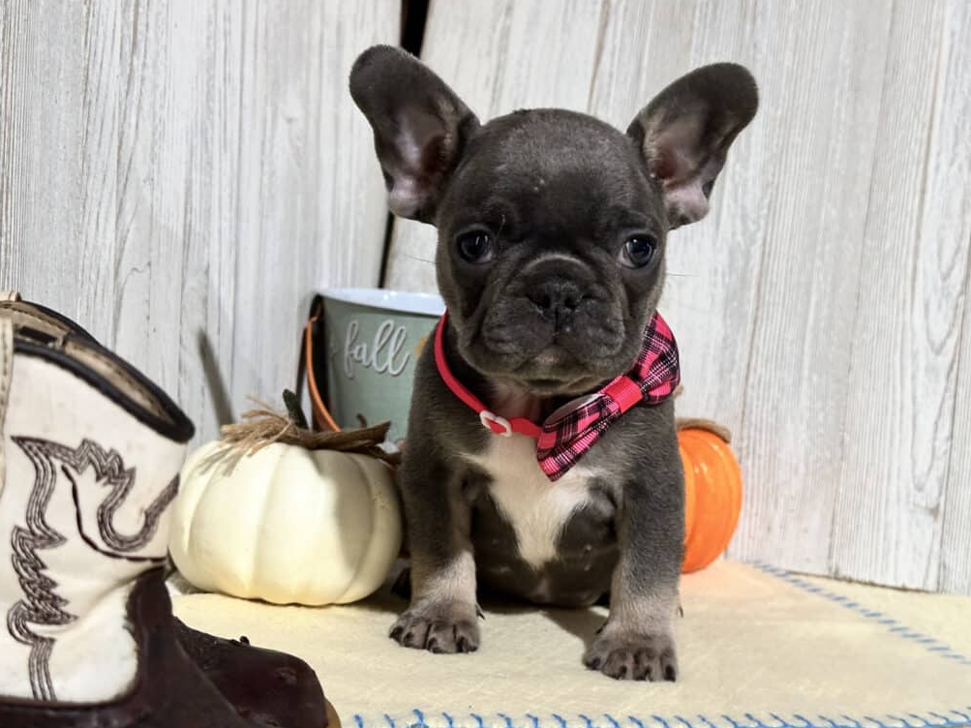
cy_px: 362
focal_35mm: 49
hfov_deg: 38.9
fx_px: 1374
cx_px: 483
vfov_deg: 29.7
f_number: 1.78
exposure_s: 1/40
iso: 500
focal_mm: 6.86
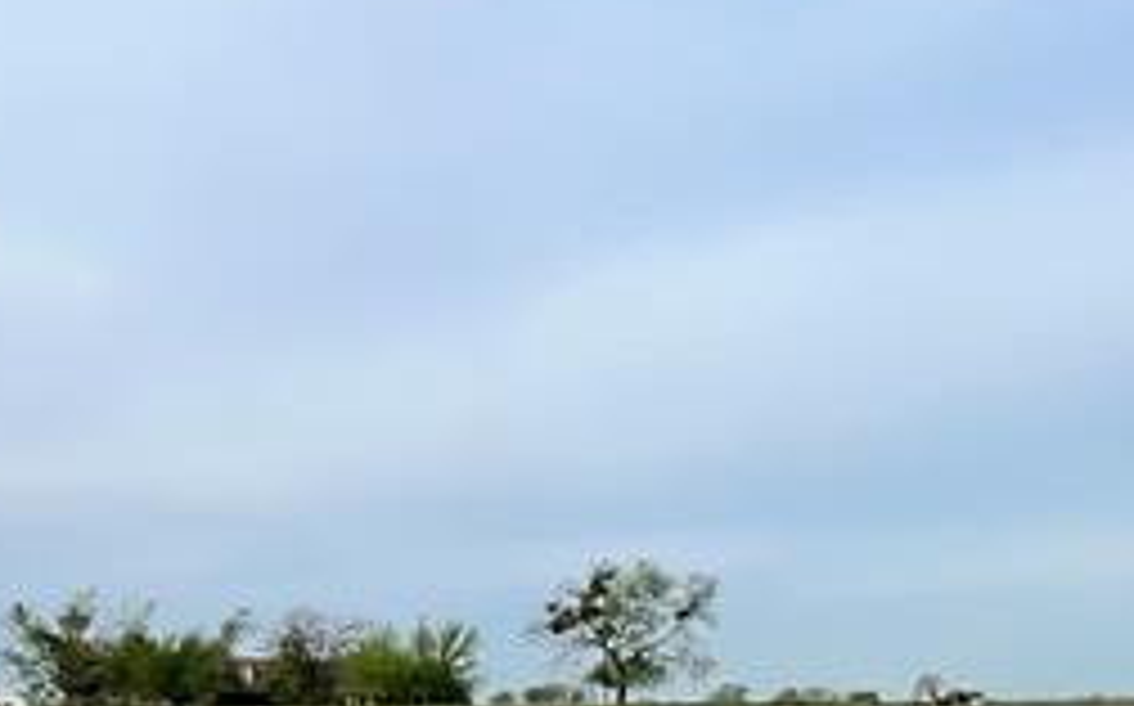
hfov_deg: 28.2
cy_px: 585
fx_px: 1729
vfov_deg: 22.7
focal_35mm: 56
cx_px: -428
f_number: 1.8
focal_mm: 1.57
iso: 32
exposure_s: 1/1876
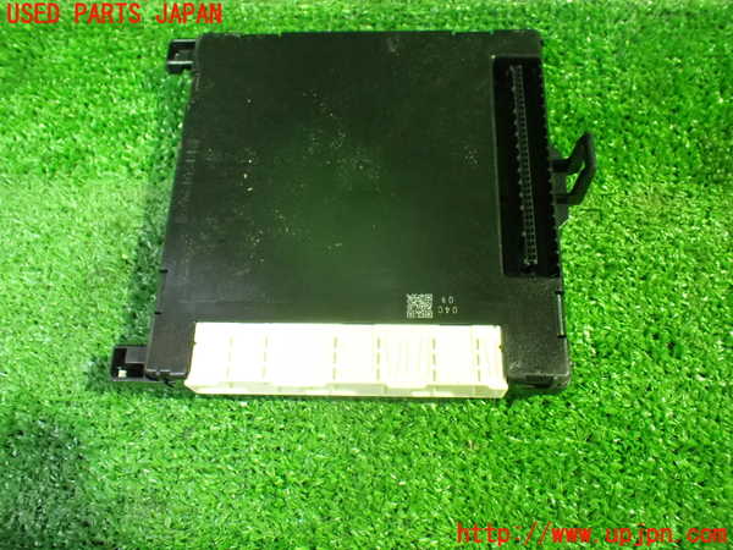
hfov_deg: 60.0
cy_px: 275
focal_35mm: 30
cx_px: 366
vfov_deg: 46.8
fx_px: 635
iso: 1250
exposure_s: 1/30
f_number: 2.3
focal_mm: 5.4
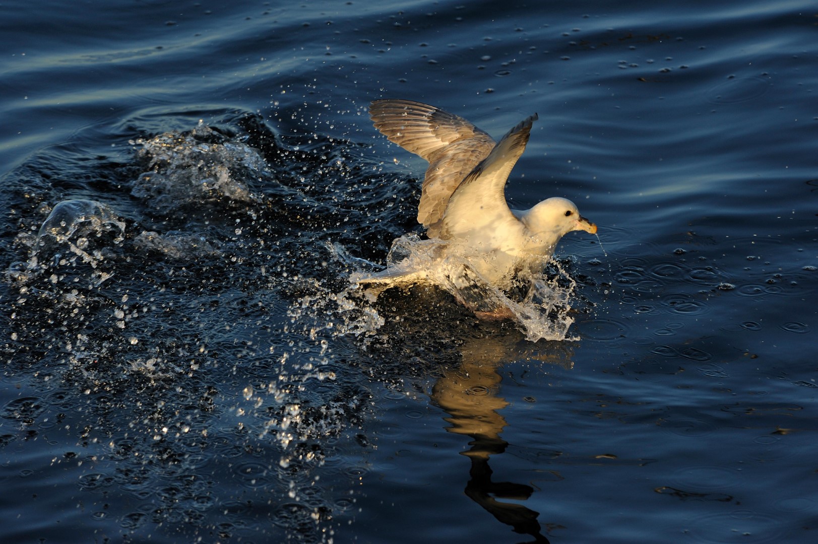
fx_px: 7721
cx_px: 409
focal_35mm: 340
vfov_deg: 4.0
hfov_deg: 6.1
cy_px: 272
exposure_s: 1/640
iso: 400
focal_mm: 340
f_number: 8
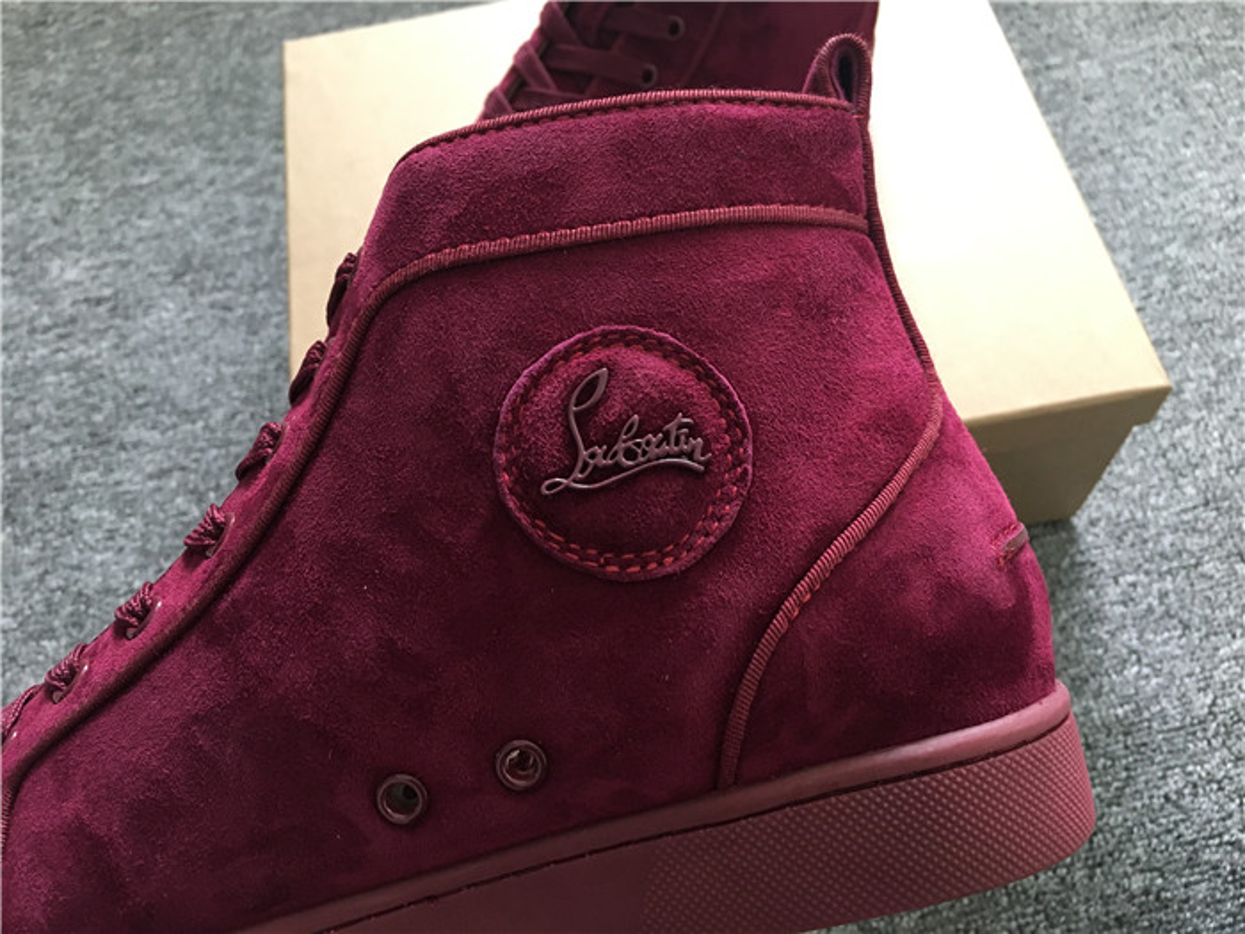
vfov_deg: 48.2
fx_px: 1043
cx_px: 622
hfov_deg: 61.7
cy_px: 467
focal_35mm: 29
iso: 160
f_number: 2.2
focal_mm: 4.15
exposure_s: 1/33
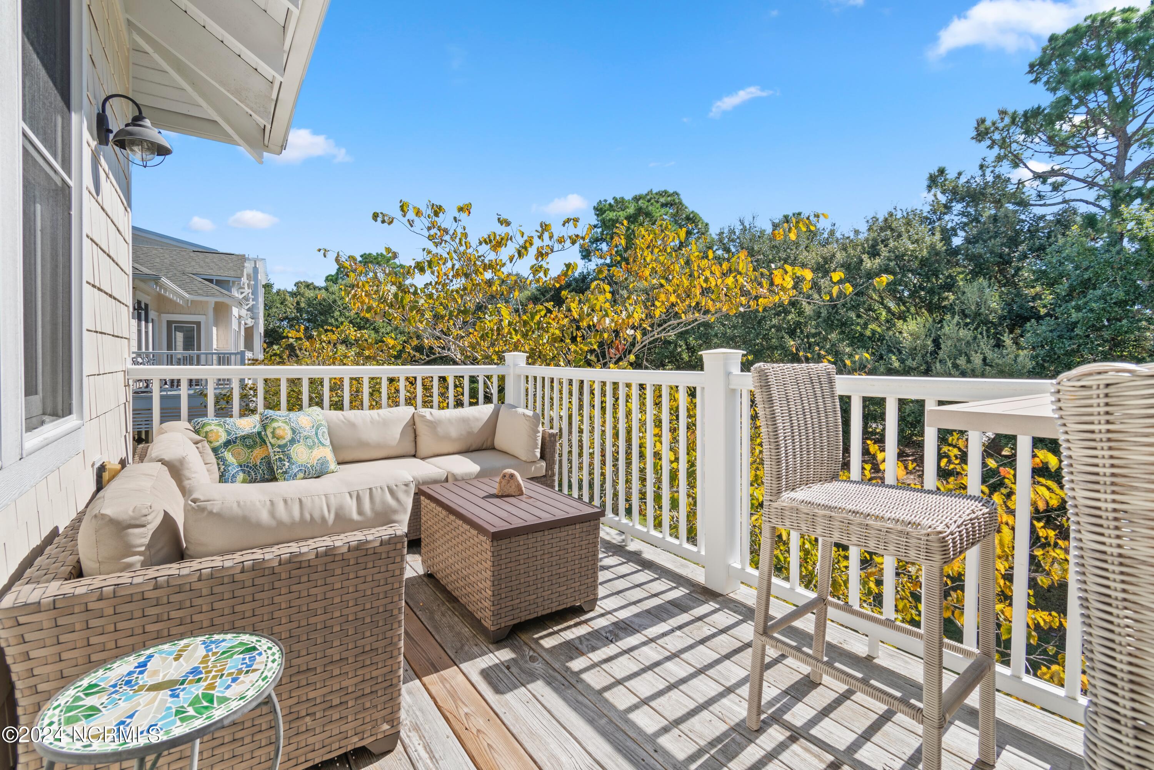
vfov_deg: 77.3
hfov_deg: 100.4
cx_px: 577
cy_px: 385
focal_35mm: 15
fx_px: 481
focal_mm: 10
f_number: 5.6
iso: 100
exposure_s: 1/125
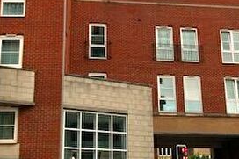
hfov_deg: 27.0
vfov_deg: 17.9
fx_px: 498
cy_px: 24
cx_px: 111
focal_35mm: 75
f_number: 1.8
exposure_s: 1/118
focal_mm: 3.99
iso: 20
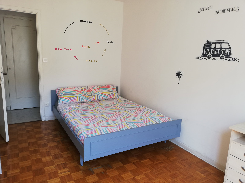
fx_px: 184
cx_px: 122
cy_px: 92
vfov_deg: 53.1
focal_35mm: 26
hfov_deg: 67.3
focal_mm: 3.81
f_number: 2.2
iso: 64
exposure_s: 1/50
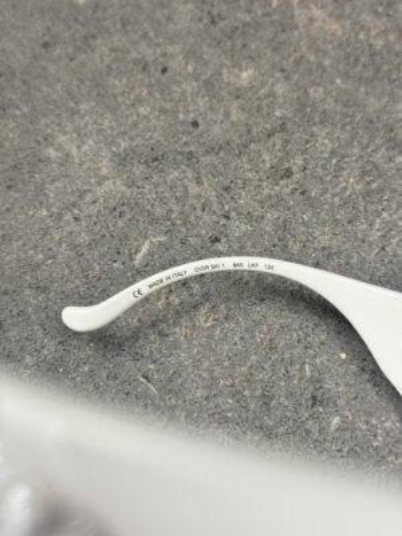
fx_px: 743
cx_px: 201
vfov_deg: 39.7
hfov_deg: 30.3
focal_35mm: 48
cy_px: 268
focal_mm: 6.76
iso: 80
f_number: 1.78
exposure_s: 1/100
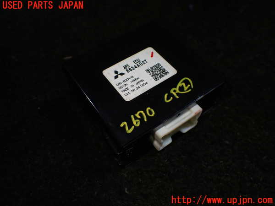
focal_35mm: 30
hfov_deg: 60.0
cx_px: 138
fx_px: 238
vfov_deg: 46.8
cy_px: 103
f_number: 2.3
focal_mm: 5.4
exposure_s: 1/125
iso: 160
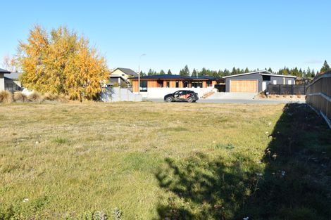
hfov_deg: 53.1
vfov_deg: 36.8
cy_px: 110
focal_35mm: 36
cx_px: 166
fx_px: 331
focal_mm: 24
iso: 200
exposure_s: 1/320
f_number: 9
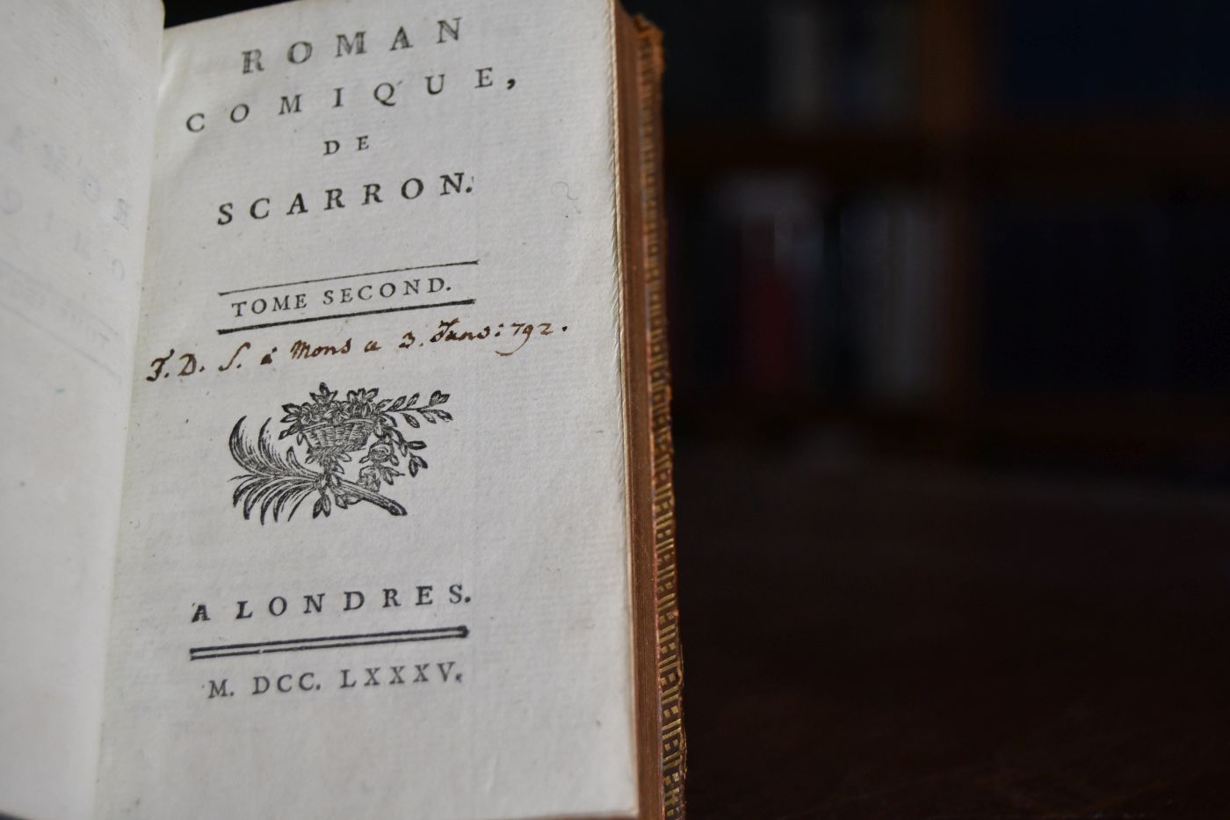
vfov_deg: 23.8
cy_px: 410
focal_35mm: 57
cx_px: 615
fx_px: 1947
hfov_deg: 35.1
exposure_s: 1/125
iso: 1000
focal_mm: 38
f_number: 4.8
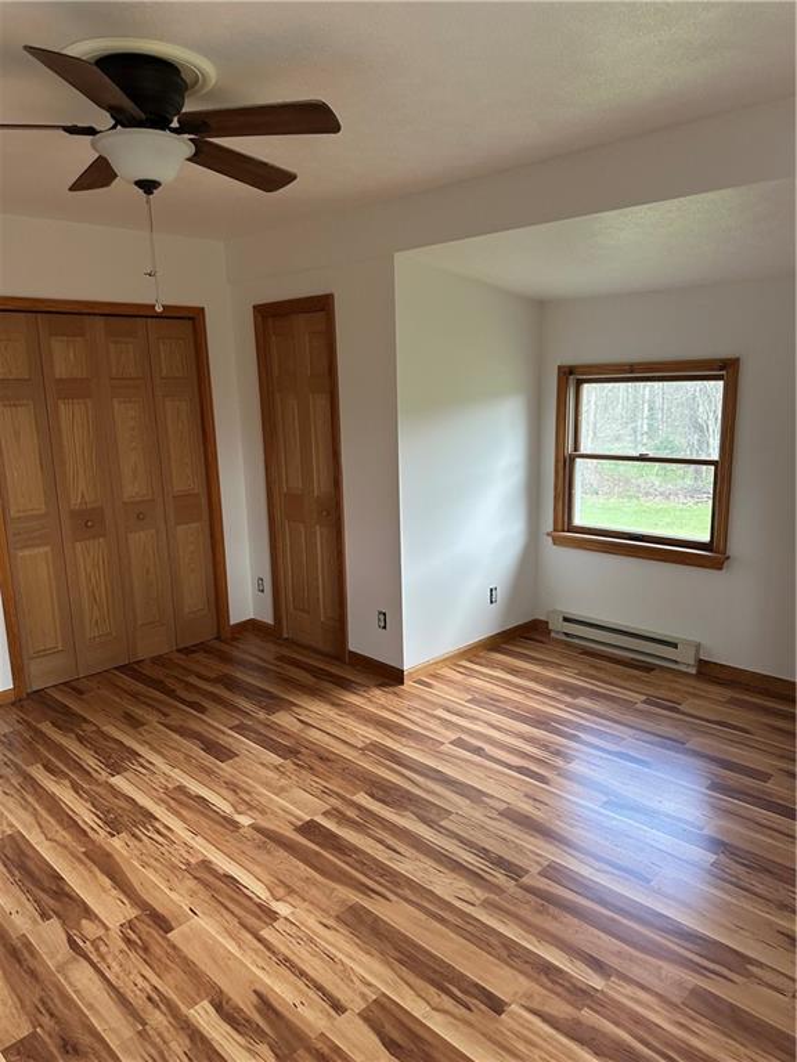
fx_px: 737
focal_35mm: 24
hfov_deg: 56.8
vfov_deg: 71.6
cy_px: 531
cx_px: 398
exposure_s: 1/121
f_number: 1.78
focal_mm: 6.86
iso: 250
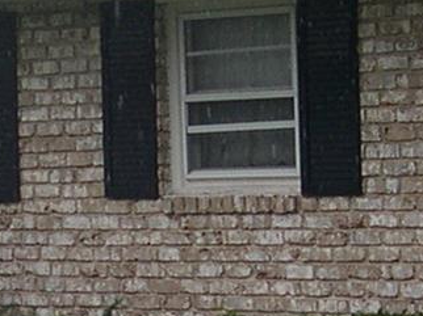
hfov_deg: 8.1
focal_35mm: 242
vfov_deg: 6.1
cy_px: 248
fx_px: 2955
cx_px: -9
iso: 100
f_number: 2.8
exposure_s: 1/627
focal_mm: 8
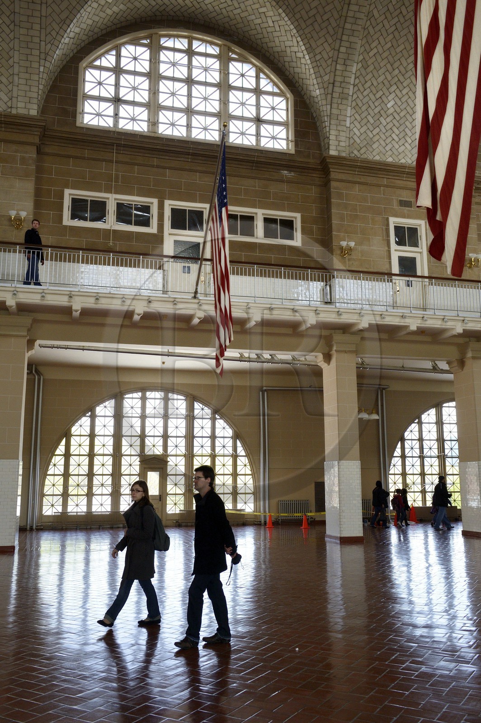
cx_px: 240
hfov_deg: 41.0
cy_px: 362
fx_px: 642
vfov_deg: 58.8
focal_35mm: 32
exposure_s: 1/500
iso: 1600
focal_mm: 32
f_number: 6.3
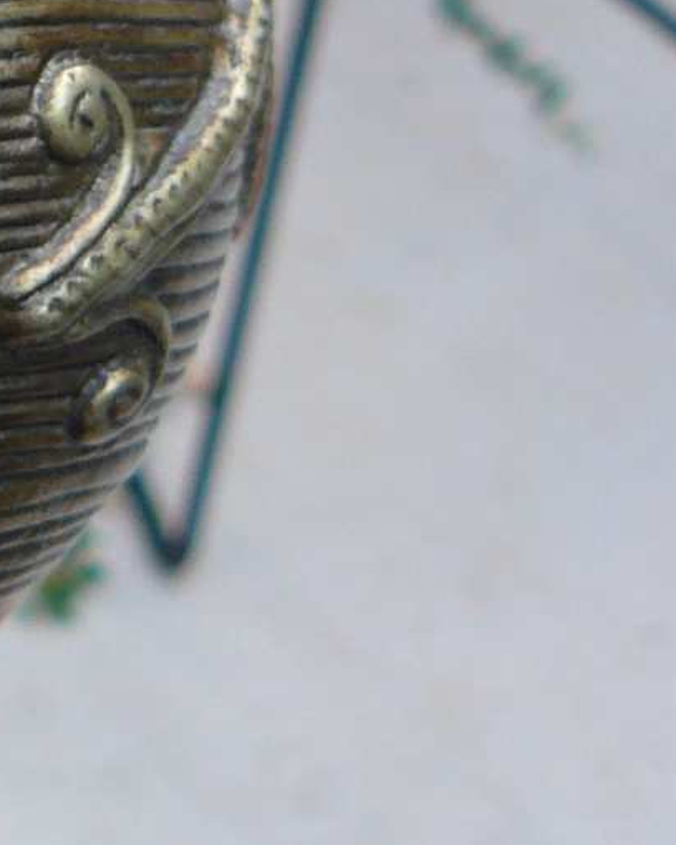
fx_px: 3526
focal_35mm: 141
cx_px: -467
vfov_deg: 13.5
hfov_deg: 10.4
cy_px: 45
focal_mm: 6
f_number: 2.8
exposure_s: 1/100
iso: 100
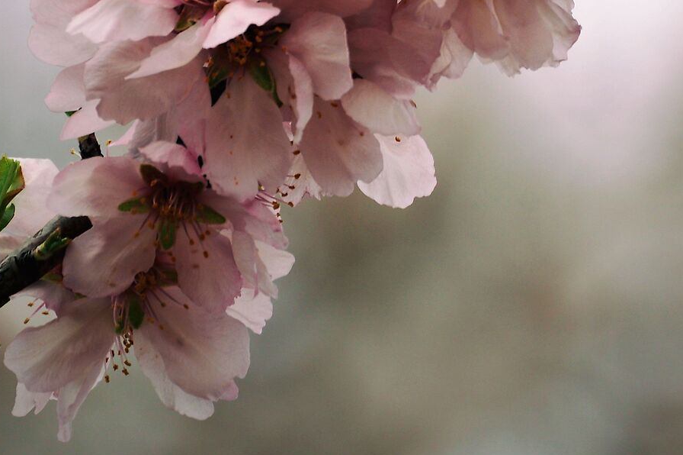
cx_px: 538
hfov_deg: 1.7
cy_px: -148
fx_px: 22863
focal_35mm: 1206
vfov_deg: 1.1
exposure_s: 1/400
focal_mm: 300
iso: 100
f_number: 6.3
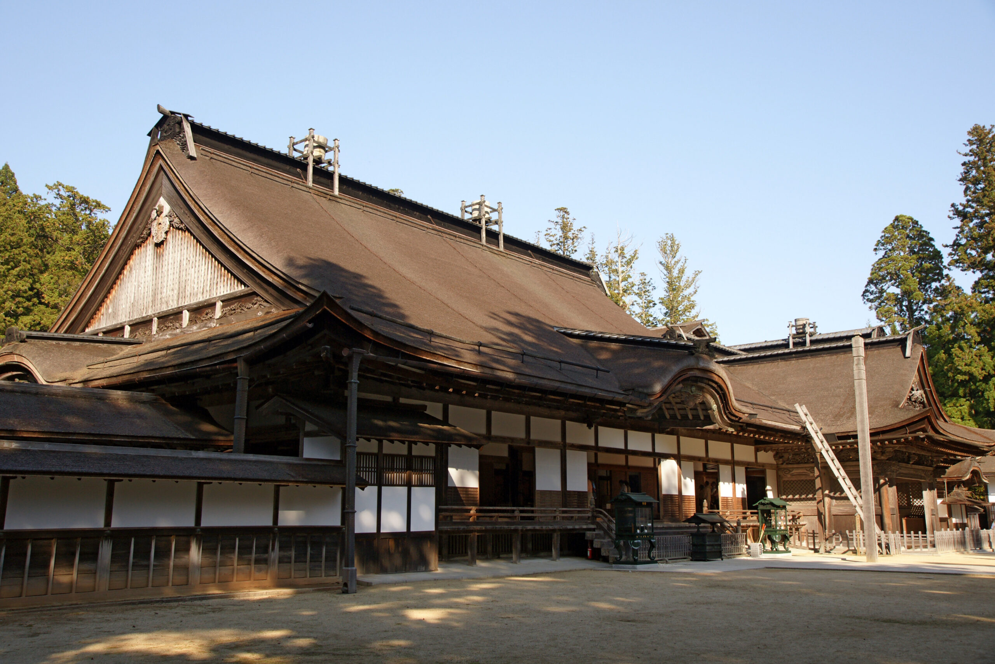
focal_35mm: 33
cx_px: 498
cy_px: 332
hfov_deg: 57.2
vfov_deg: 40.0
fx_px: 912
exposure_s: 1/100
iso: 200
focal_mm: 22
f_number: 7.1
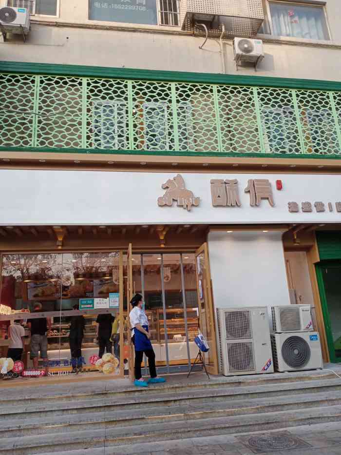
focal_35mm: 28
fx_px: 368
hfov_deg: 49.8
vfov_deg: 63.4
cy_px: 228
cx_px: 170
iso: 116
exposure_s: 1/417
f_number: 1.8
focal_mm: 4.05
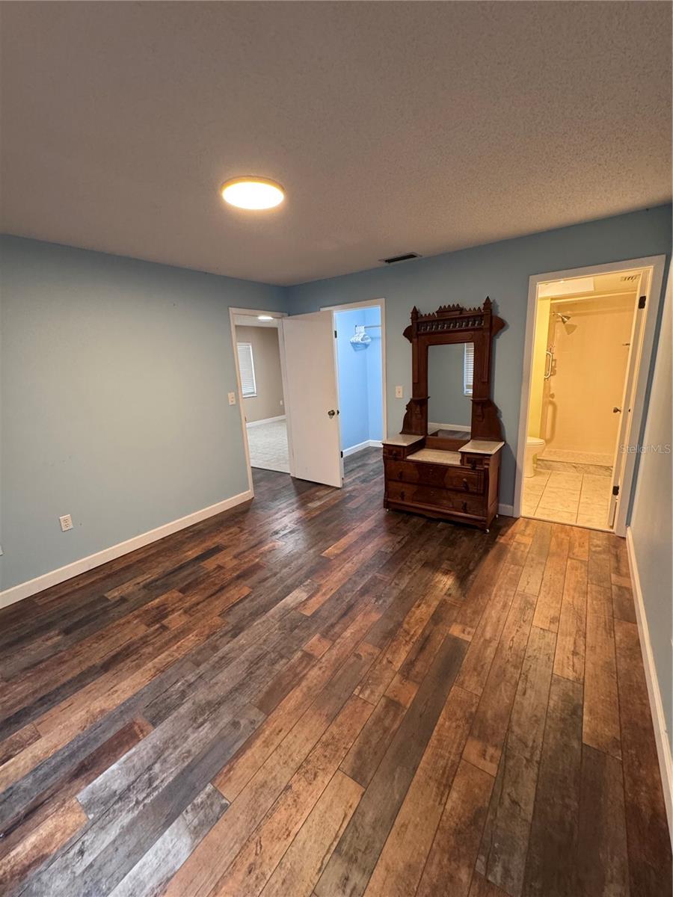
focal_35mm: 14
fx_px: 363
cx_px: 336
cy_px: 448
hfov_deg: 85.7
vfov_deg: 102.1
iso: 320
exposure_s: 1/60
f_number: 2.2
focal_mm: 2.22
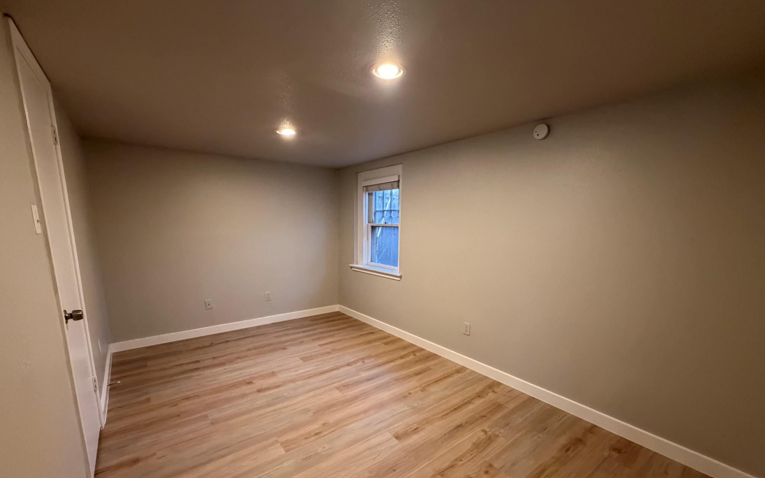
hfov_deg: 101.5
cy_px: 280
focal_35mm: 15
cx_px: 382
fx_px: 313
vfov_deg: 74.2
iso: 640
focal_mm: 2.22
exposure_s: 1/60
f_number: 2.2
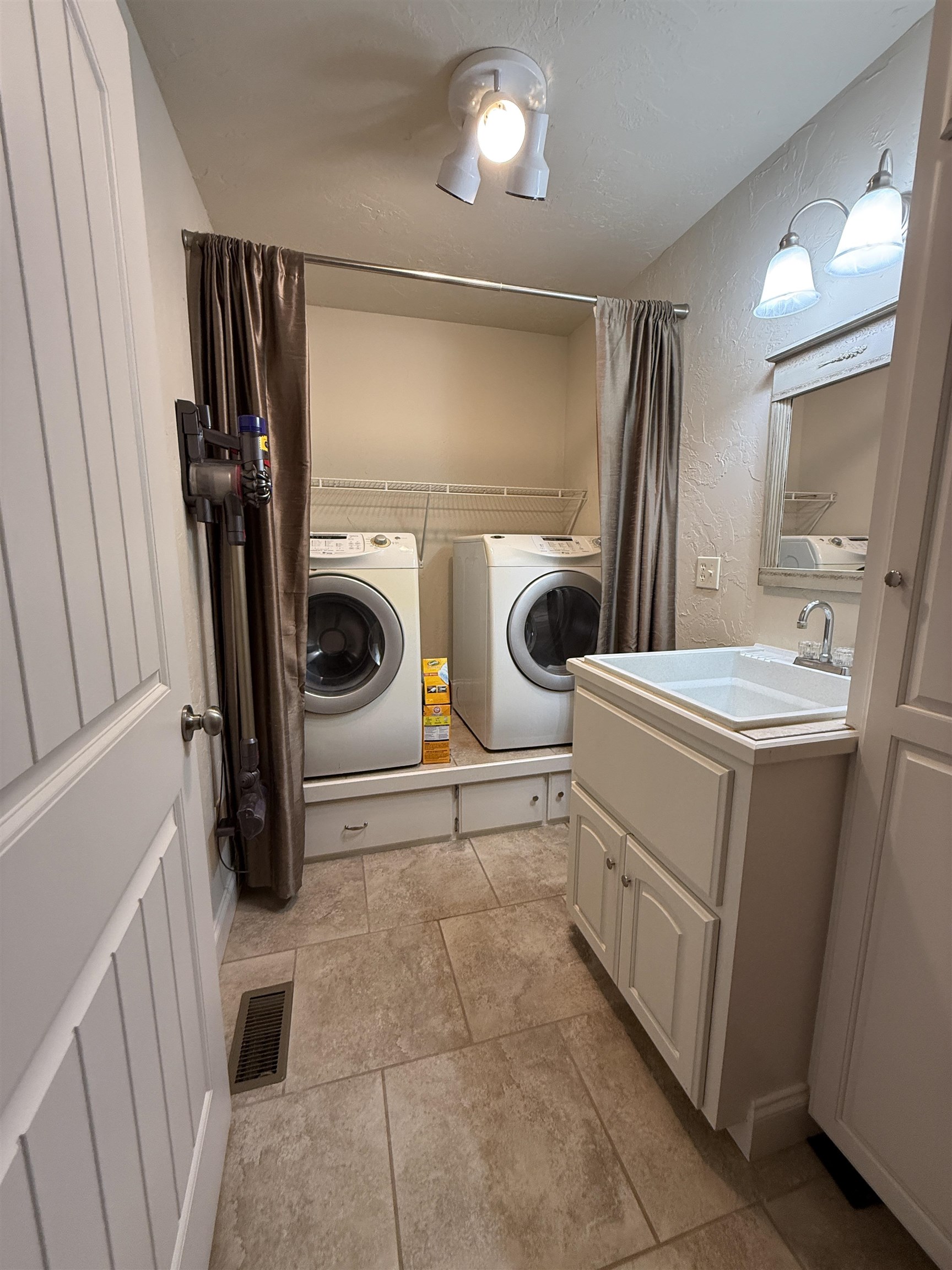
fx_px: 513
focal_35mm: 14
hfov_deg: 85.7
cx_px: 476
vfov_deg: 102.1
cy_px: 635
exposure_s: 1/99
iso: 200
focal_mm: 2.22
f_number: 2.2
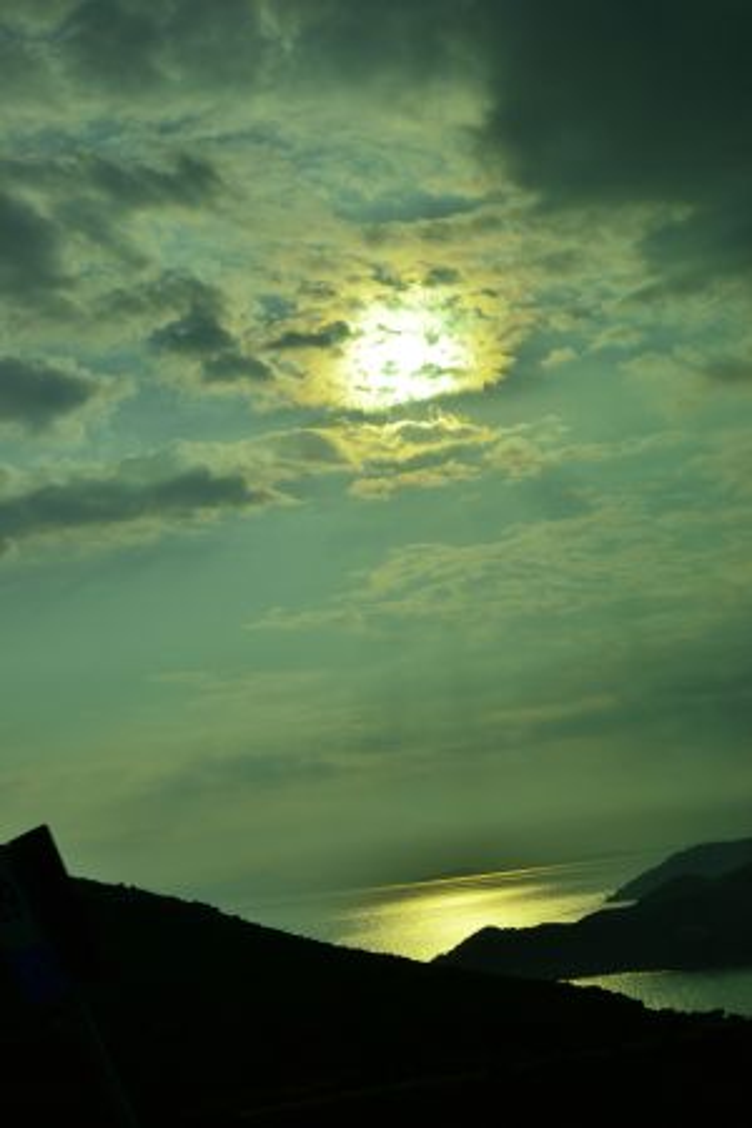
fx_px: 1504
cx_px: 376
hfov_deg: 28.1
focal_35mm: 48
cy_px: 564
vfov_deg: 41.1
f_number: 11
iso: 400
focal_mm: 32
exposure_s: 1/500
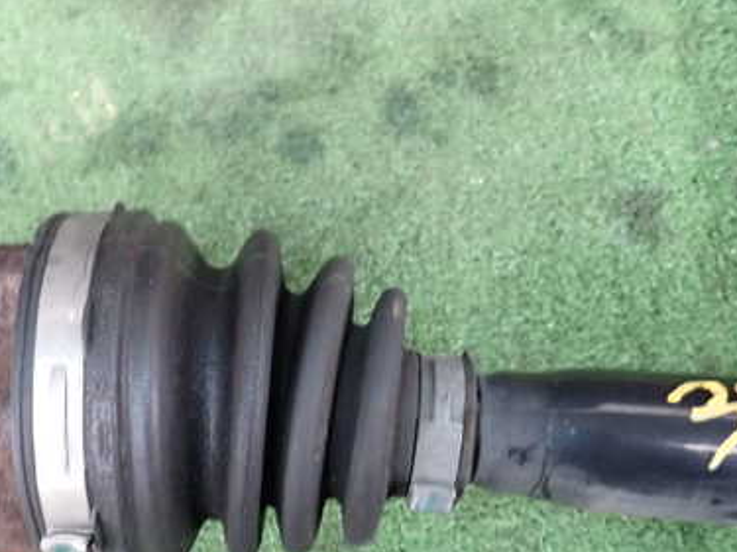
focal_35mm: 40
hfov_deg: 45.0
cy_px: 389
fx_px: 851
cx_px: 173
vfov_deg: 35.4
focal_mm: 4.5
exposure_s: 1/20
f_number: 5.6
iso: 800
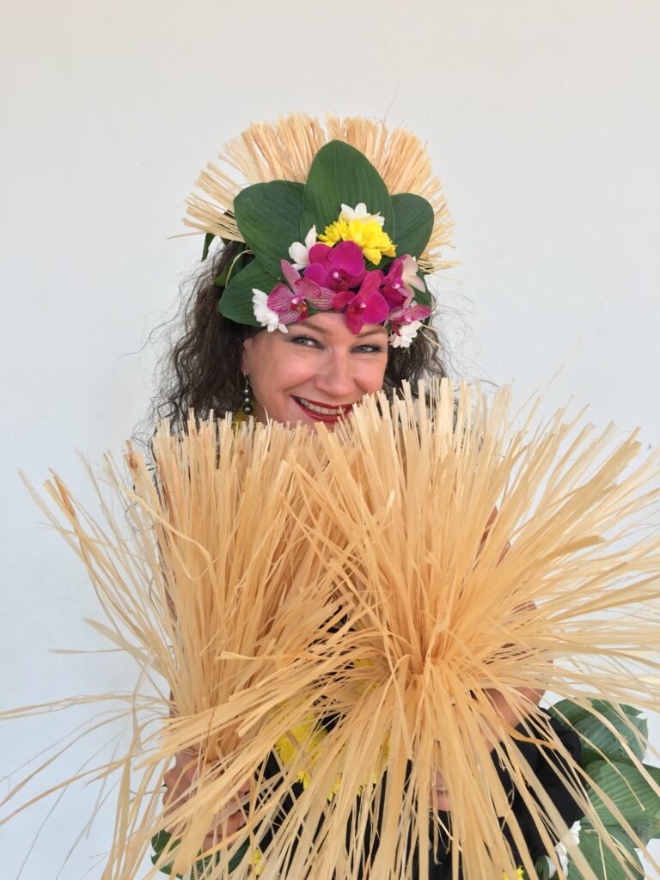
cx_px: 330
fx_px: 737
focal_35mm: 29
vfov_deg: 61.7
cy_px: 440
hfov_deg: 48.2
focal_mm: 4.15
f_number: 2.2
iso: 32
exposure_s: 1/50
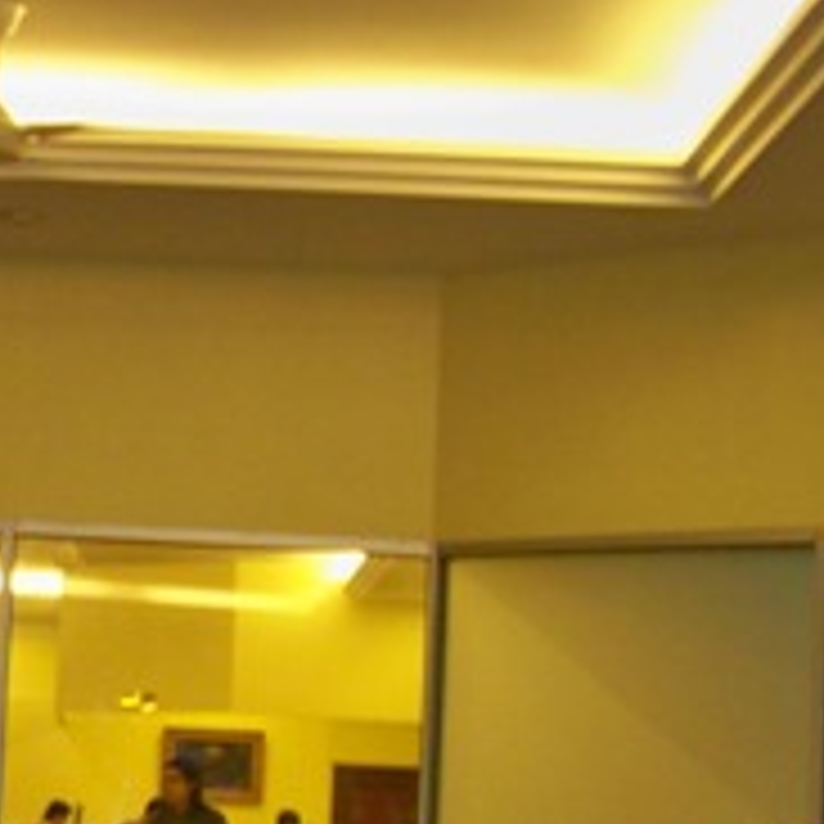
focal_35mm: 102
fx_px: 2747
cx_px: -383
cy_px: 527
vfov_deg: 17.0
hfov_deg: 15.8
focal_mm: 5.85
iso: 200
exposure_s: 1/30
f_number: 2.8
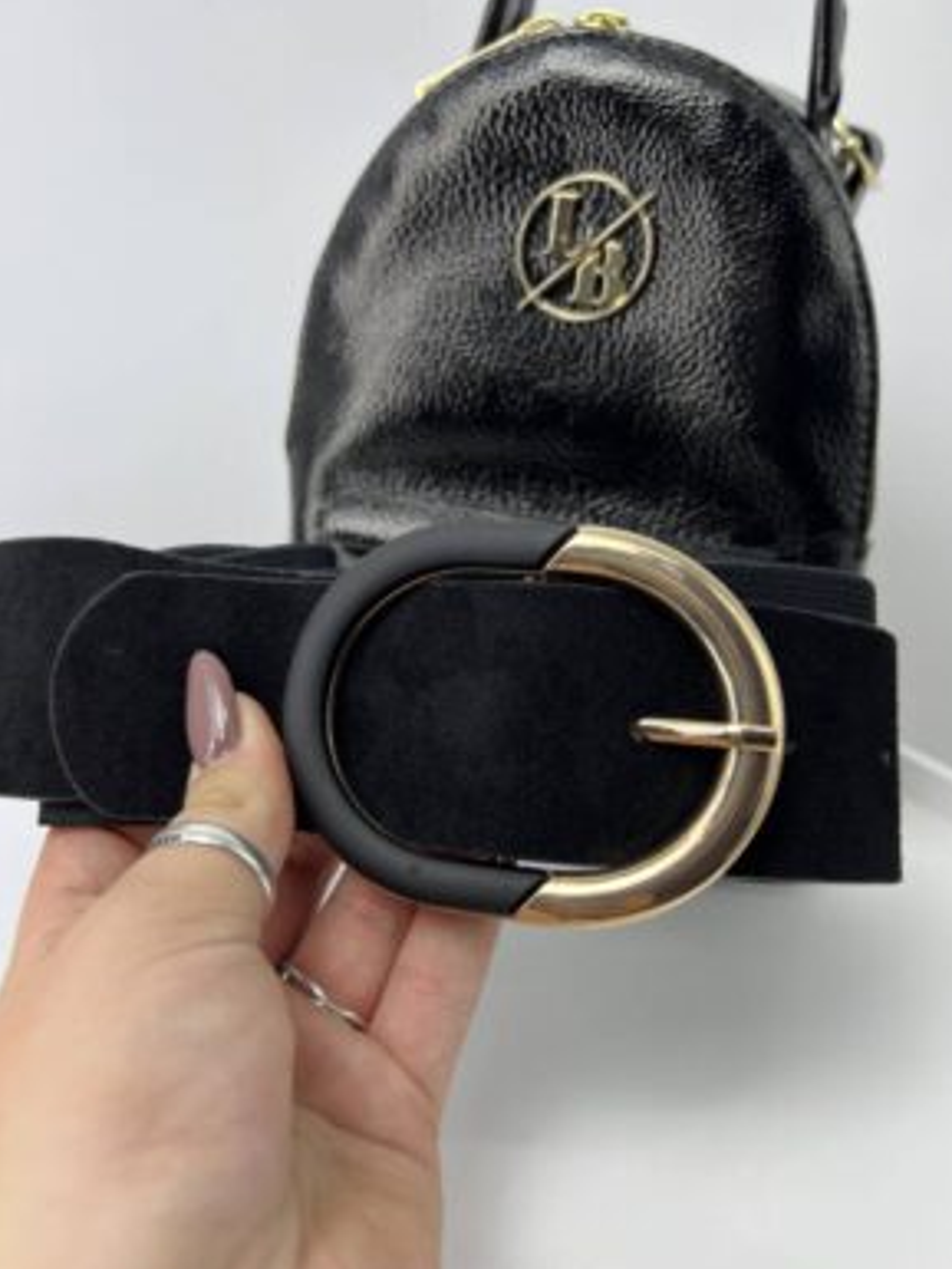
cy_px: 649
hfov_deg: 51.4
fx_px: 990
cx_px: 488
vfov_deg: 65.3
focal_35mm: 27
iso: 40
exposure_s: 1/194
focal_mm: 5.7
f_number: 1.5
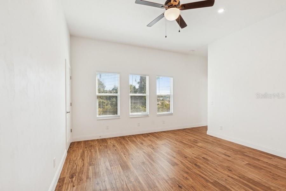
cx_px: 143
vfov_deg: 77.3
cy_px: 96
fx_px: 119
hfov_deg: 100.4
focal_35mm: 15
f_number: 8
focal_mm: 10
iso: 200
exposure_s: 1/25
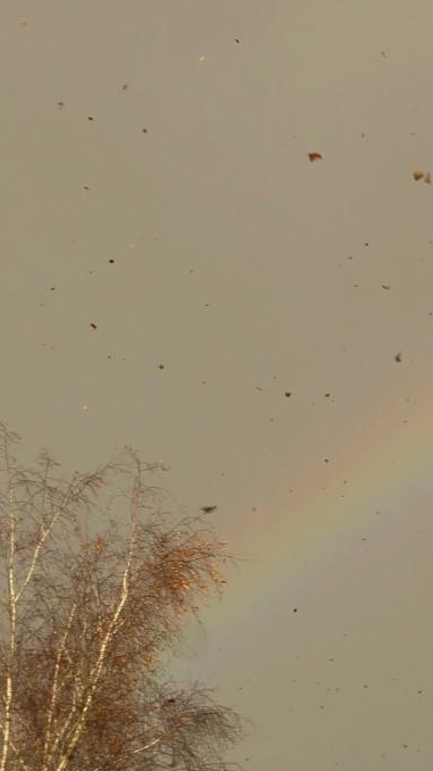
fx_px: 1777
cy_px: 385
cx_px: 581
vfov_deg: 24.5
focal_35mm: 87
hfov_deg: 13.3
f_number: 8
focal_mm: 20.1
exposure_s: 1/125
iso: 125
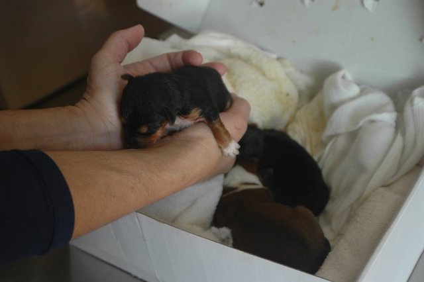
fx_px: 565
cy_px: 141
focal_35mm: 48
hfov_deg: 41.1
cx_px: 212
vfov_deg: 28.0
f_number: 4
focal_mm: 32
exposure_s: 1/45
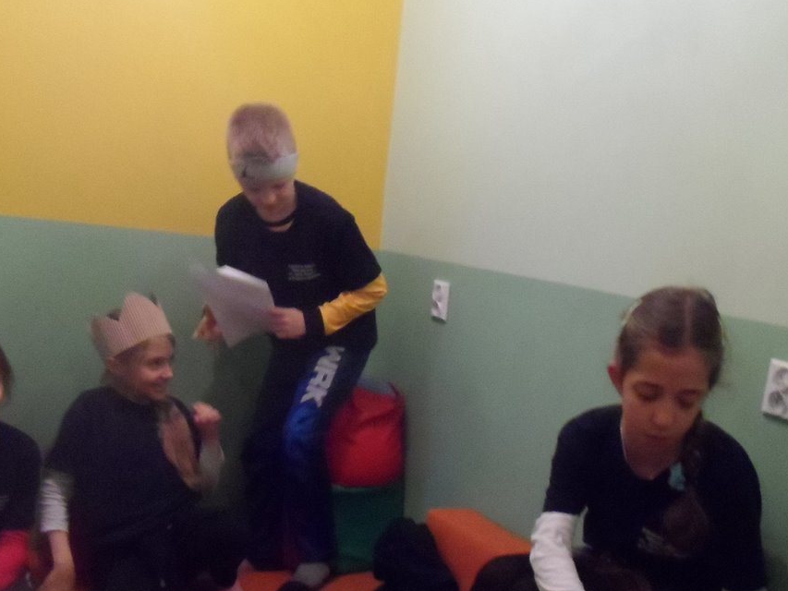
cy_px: 476
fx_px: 1025
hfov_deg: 42.0
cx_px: 424
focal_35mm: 45
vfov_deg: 31.3
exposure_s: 1/30
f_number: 3.2
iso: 800
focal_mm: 4
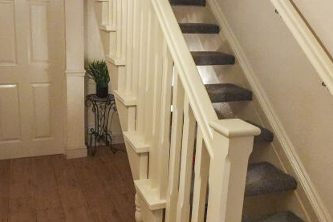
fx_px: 342
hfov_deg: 51.6
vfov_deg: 35.9
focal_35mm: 37
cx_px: 138
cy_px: 101
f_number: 4
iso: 6400
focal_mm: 10
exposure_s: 1/125
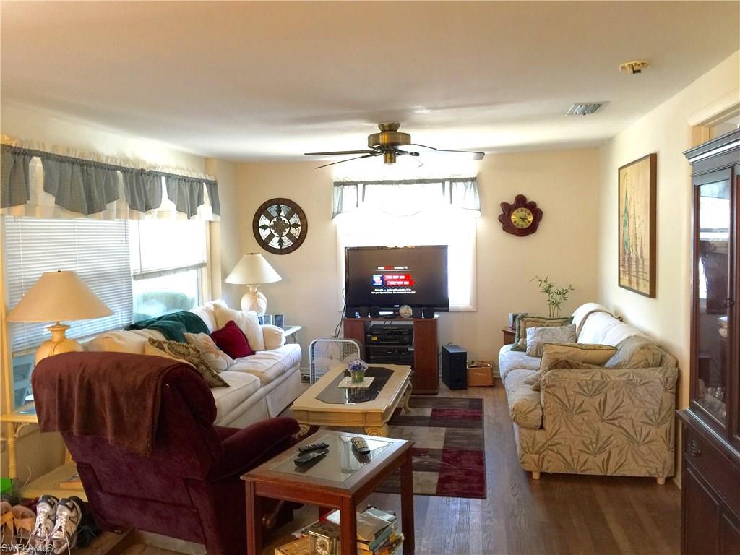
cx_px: 370
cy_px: 278
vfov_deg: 48.2
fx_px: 620
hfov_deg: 61.7
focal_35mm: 29
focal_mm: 4.15
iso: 50
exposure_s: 1/15
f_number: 2.2
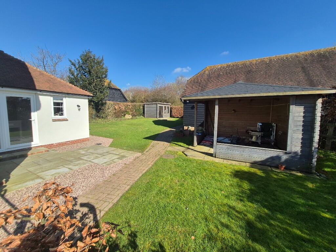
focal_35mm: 13
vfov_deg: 89.9
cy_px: 126
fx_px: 126
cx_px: 168
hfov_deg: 106.2
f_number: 2.2
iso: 50
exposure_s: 1/1876
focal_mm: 1.74
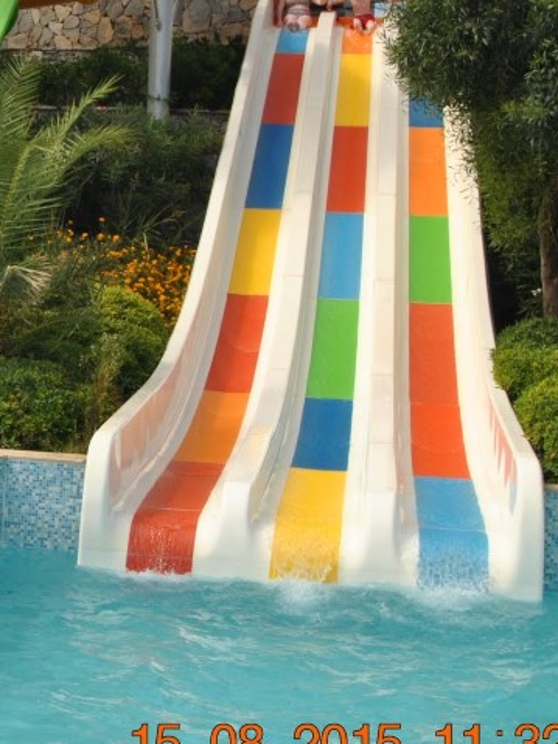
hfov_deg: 16.8
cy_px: 238
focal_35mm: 83
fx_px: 1785
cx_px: -153
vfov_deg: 23.4
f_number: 7.1
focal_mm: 24
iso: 100
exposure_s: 1/200
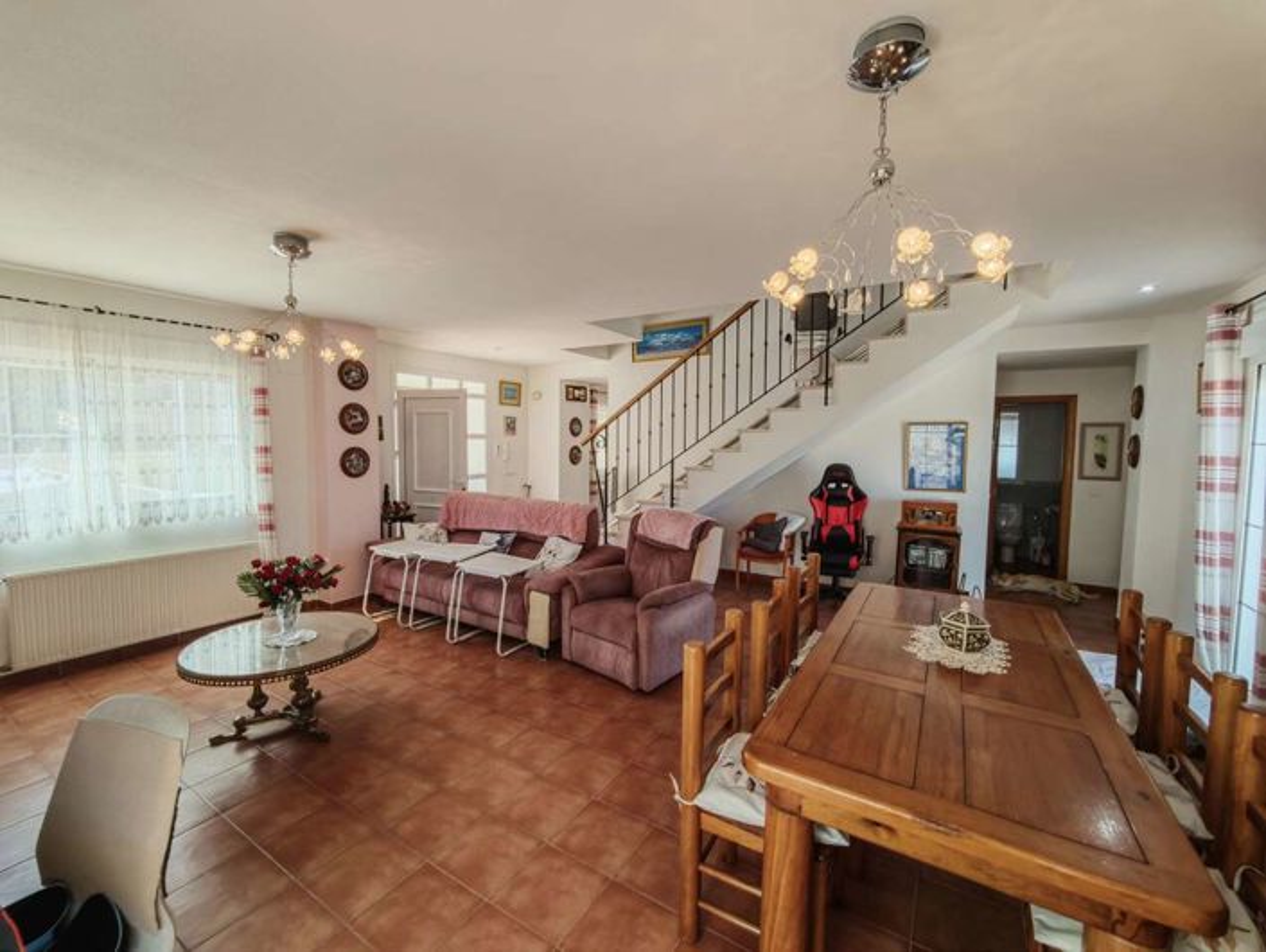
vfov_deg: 85.8
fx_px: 512
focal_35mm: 14
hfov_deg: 102.0
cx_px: 633
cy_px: 476
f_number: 2.2
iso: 100
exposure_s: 1/100
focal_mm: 2.16
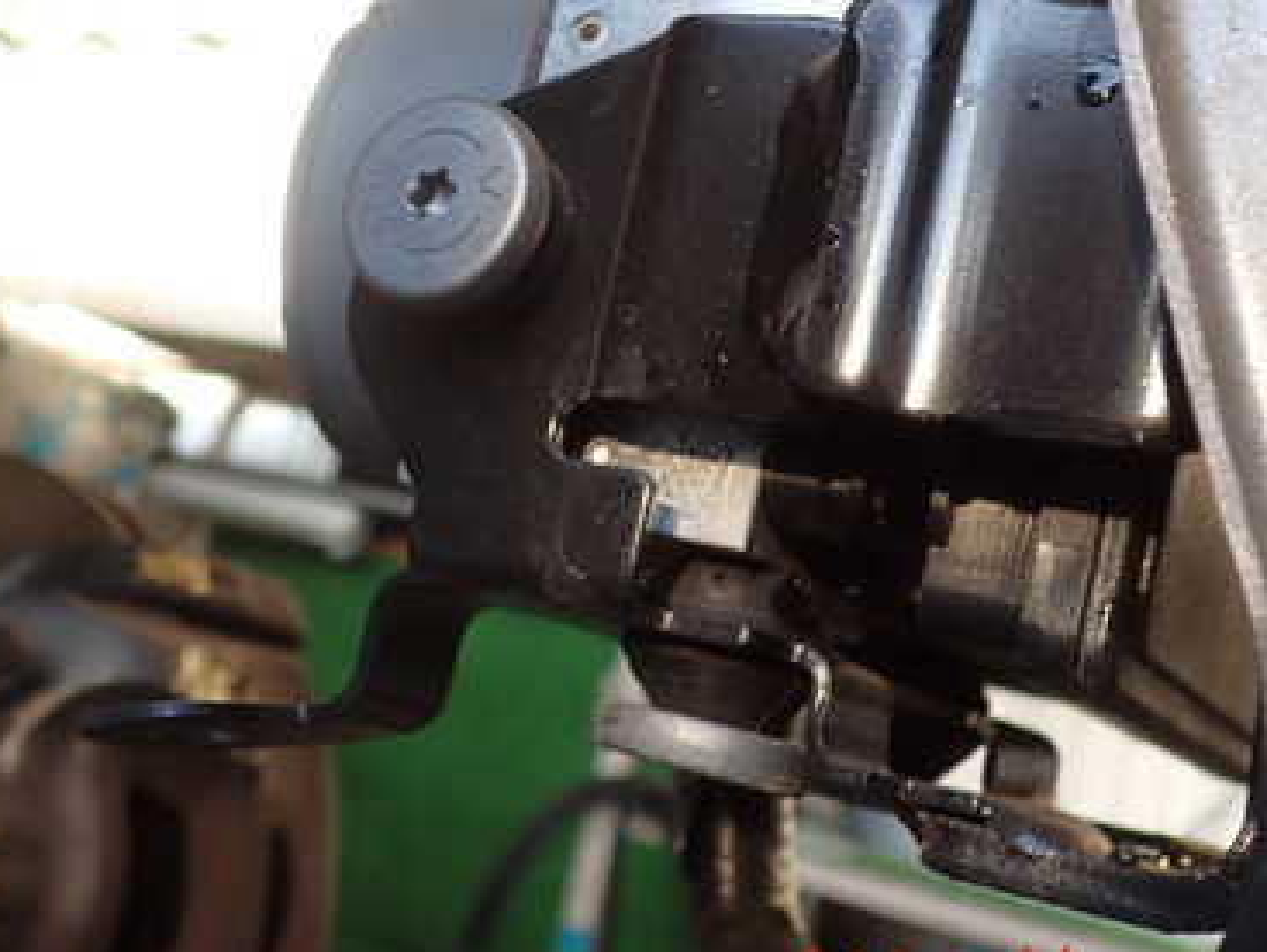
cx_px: 549
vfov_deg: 29.3
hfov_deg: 38.8
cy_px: 252
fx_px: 1795
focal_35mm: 49
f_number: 2.3
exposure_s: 1/100
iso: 100
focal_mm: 5.4
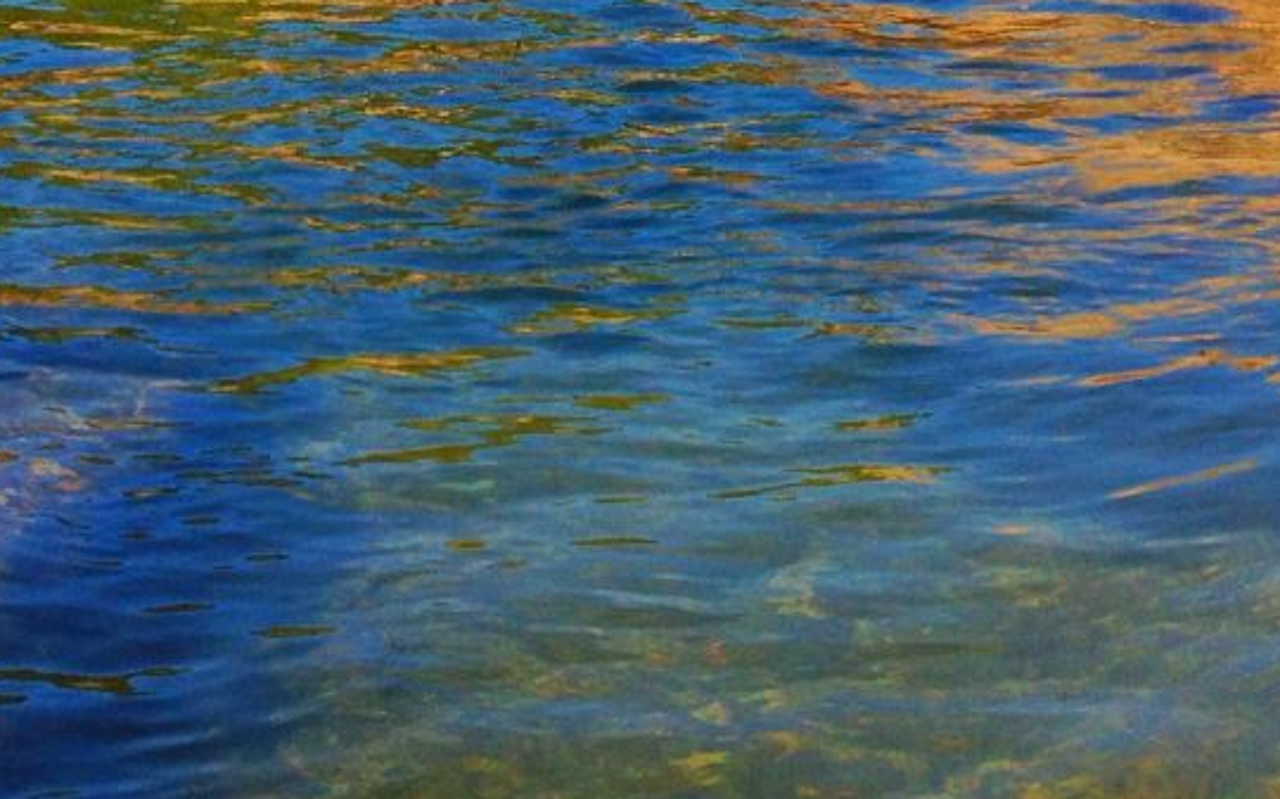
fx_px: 3836
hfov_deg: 18.9
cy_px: -389
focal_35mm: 110
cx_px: 498
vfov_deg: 11.4
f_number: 2.4
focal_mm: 4.28
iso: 50
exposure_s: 1/1783
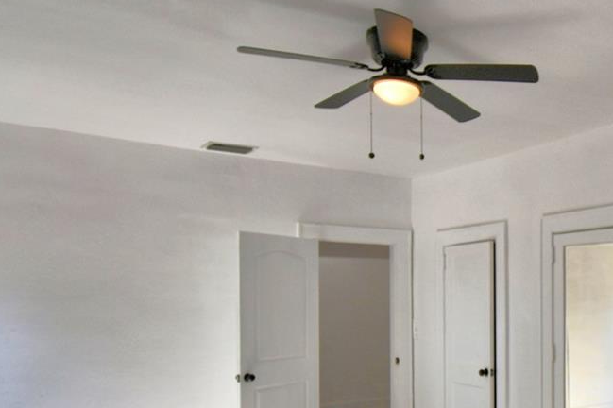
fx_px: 630
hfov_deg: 46.1
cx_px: 570
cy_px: 299
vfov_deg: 35.2
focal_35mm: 37
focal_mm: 10
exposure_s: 1/400
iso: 200
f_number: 4.5
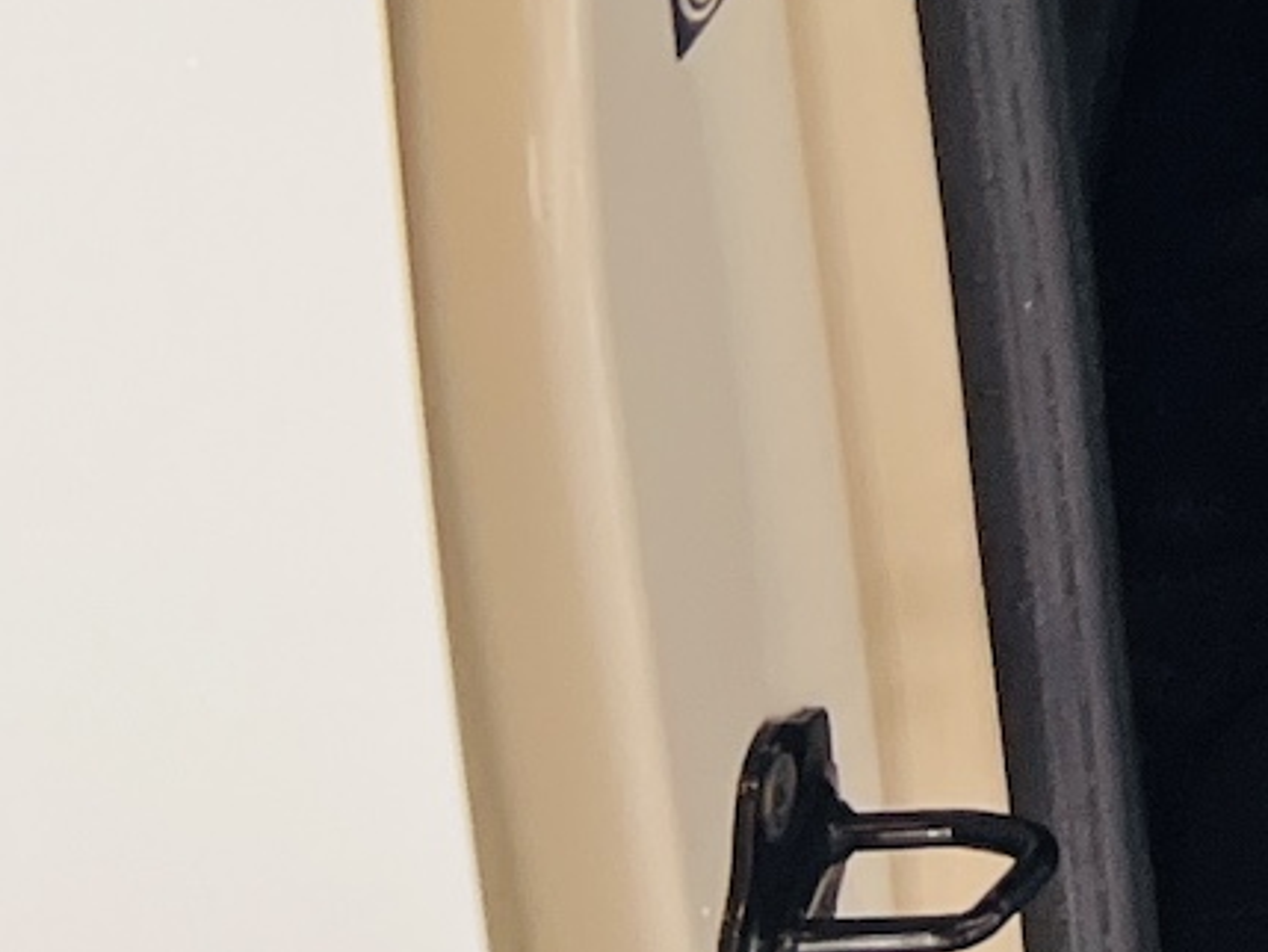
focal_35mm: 131
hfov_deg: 12.4
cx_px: 2905
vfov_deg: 9.8
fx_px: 4800
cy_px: -1434
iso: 125
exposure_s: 1/121
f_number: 1.5
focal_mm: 5.7
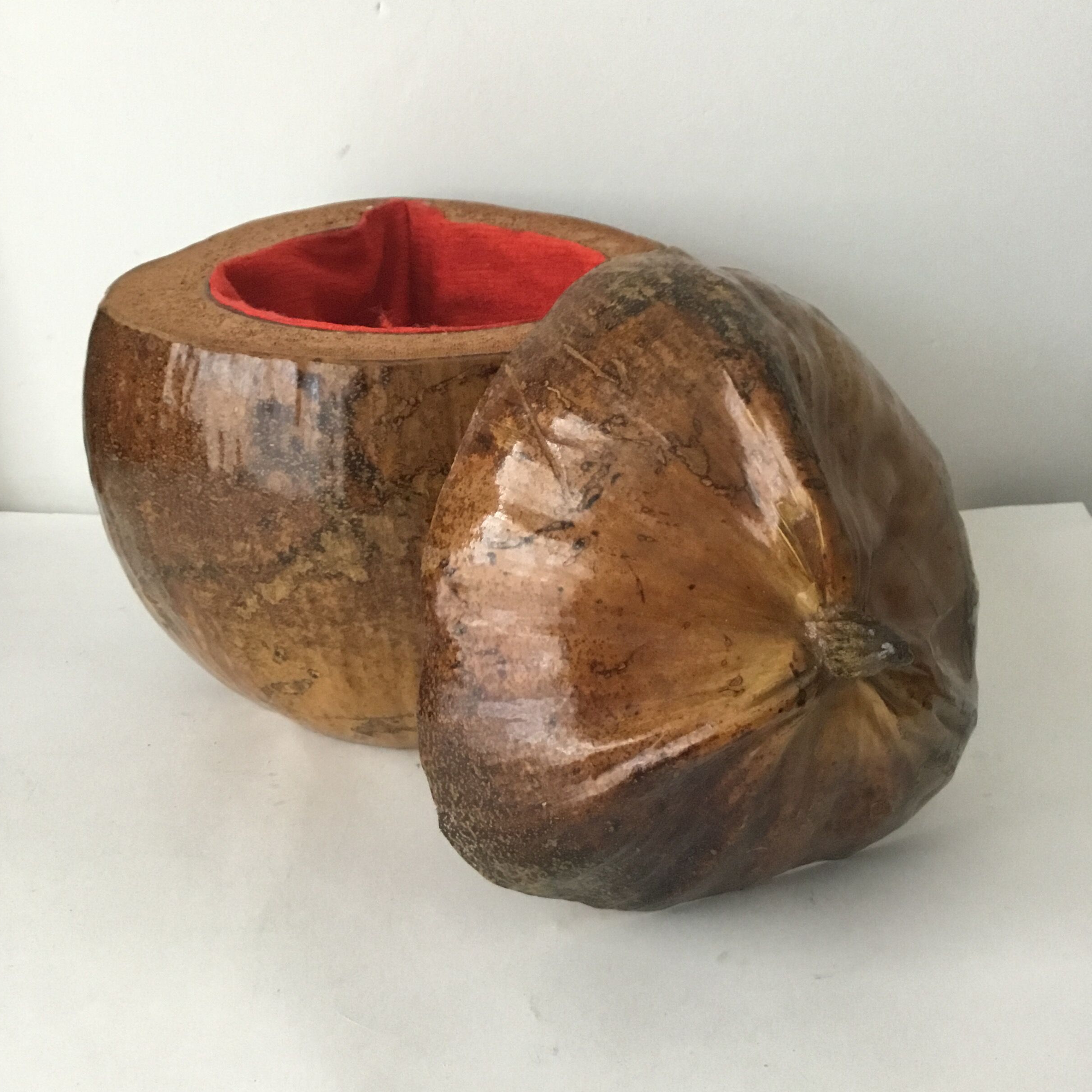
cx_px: 542
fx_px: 1321
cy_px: 443
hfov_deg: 44.9
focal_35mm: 37
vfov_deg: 44.7
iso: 200
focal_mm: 3.3
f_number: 2.4
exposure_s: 1/25
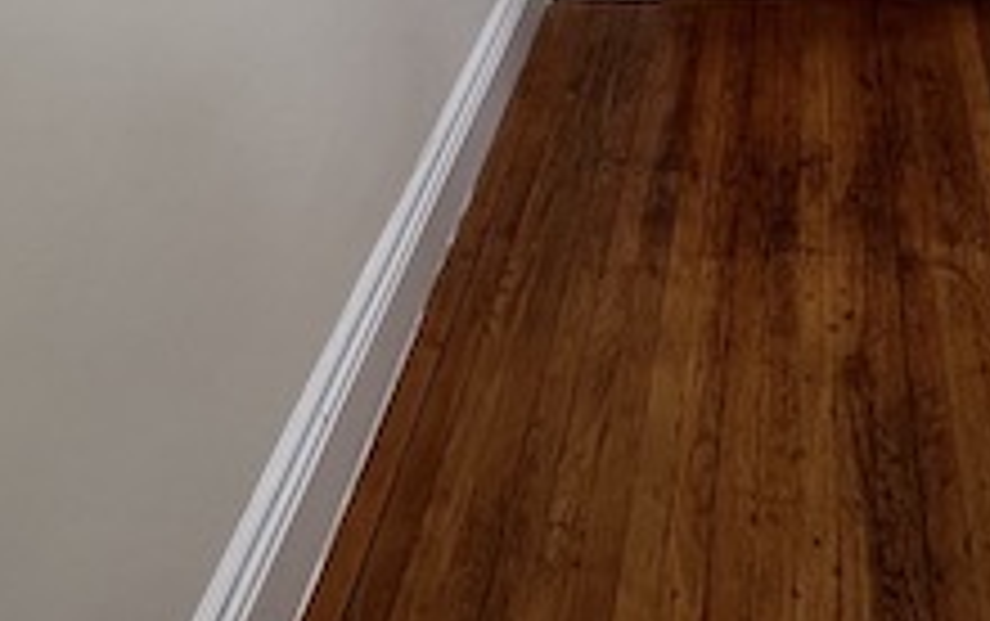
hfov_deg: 39.7
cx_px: 666
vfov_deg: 19.4
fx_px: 1350
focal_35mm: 50
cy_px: -495
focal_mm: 1.57
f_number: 1.8
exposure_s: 1/60
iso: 125
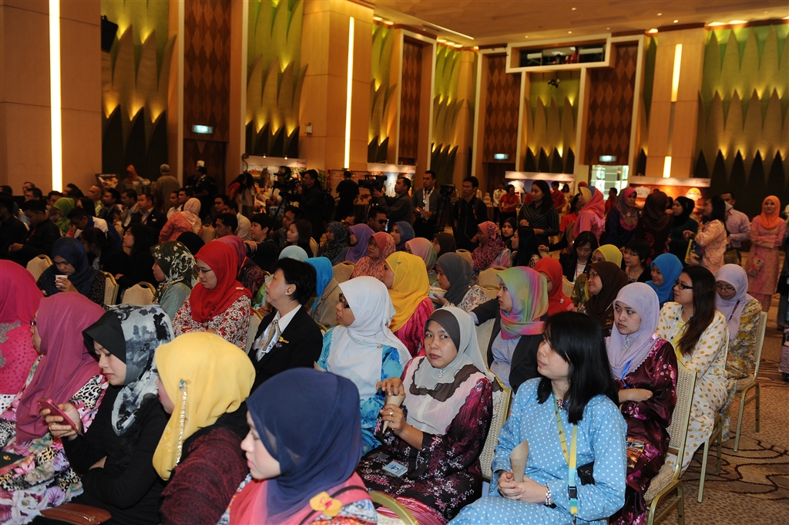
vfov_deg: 42.3
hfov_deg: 60.3
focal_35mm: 31
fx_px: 679
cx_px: 394
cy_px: 262
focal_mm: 31
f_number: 3.5
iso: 800
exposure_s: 1/80
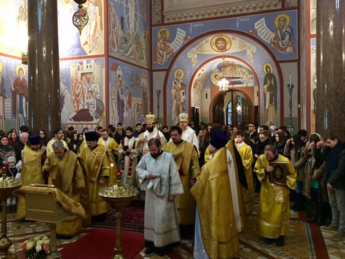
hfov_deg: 55.2
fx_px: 329
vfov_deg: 43.0
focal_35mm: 33
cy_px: 122
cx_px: 153
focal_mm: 4.15
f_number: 2.2
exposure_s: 1/10
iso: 100
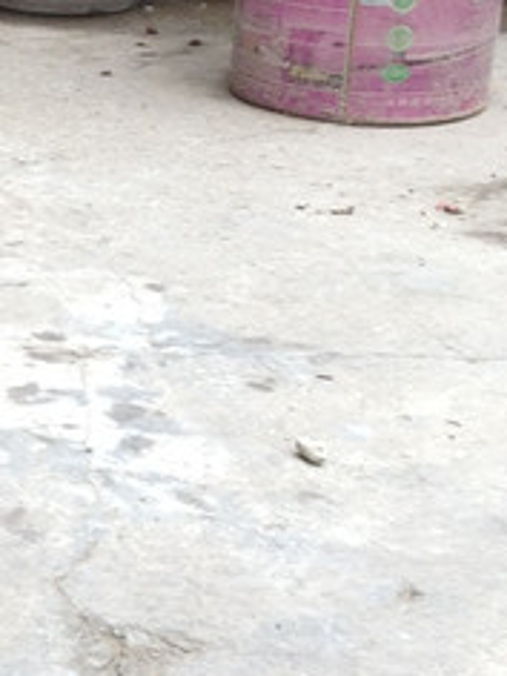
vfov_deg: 12.5
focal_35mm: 158
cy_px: 381
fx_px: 3086
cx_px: -435
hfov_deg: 9.0
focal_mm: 4.28
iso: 50
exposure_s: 1/120
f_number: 2.4
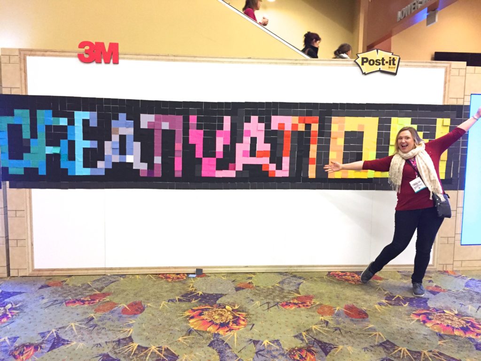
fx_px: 403
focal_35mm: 29
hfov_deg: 61.7
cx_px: 240
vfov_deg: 48.2
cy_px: 180
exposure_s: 1/24
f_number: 2.2
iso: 250
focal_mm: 4.15
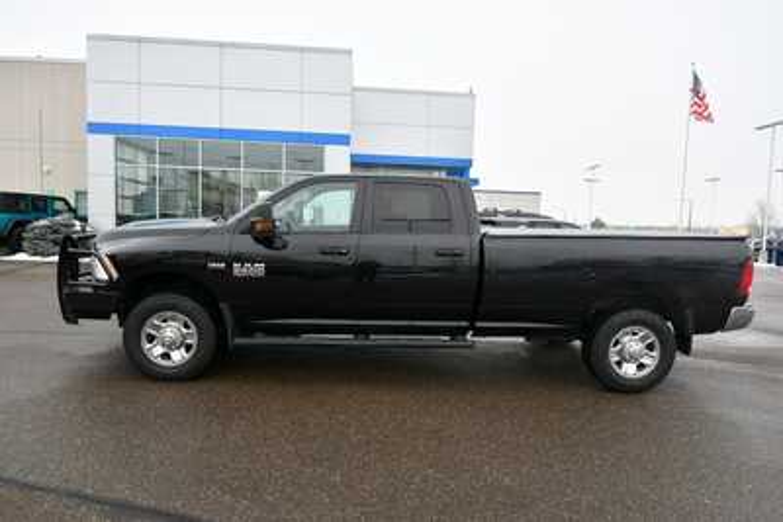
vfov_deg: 59.5
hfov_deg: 81.2
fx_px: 457
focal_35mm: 21
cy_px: 261
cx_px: 392
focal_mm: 14
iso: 200
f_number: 6.3
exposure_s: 1/250
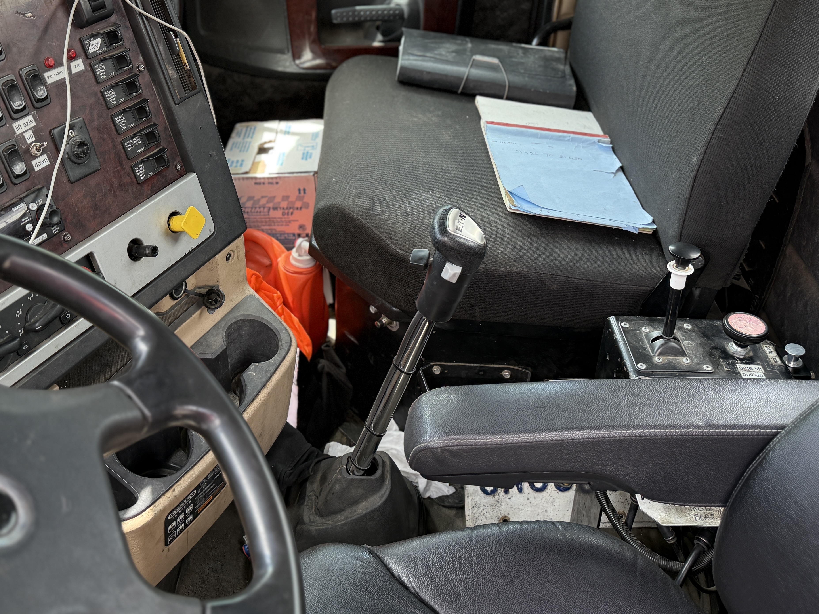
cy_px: 180
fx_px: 875
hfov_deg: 49.6
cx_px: 299
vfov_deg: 38.0
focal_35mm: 37
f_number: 1.78
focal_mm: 6.76
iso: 125
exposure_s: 1/243
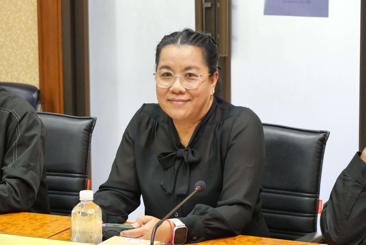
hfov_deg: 16.5
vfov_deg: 11.1
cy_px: 122
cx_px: 183
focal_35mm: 124
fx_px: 1261
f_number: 5.6
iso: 3200
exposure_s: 1/20
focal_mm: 60
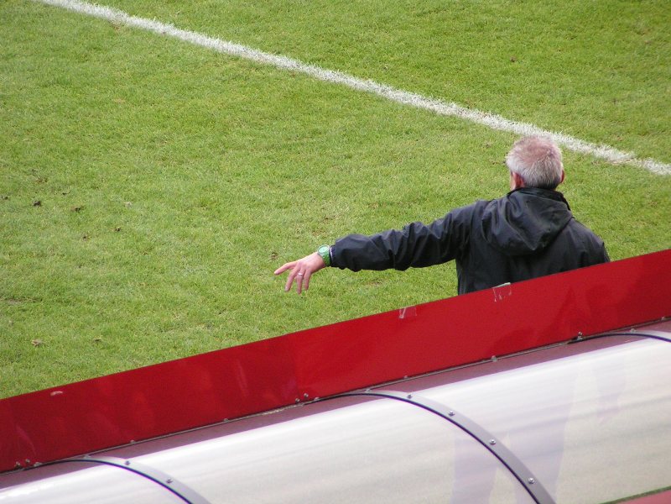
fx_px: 7366
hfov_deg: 5.2
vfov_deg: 3.9
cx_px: 336
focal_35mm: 380
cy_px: 252
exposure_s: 1/400
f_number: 3.5
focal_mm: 58
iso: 160
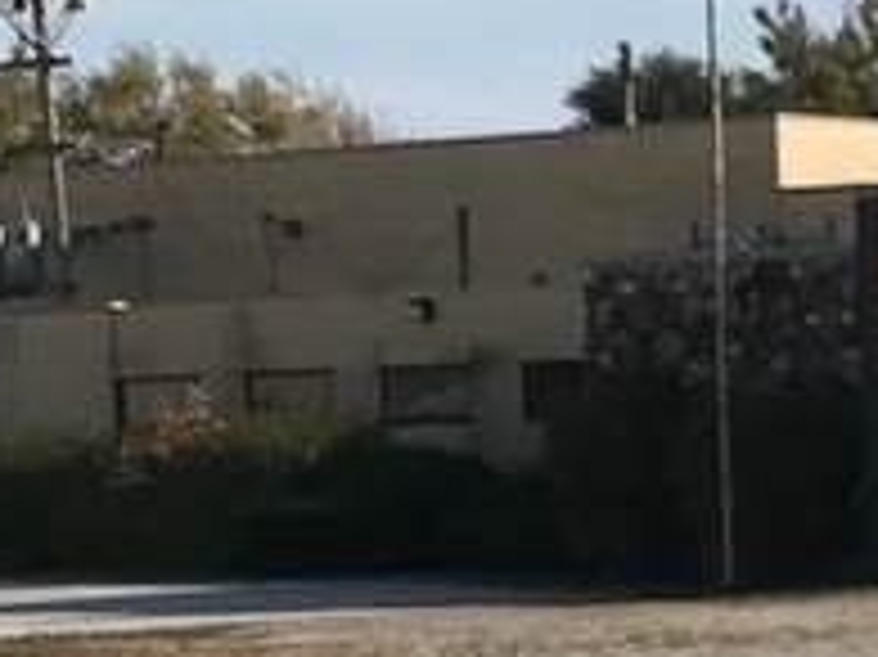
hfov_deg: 9.8
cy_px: 616
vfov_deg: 8.0
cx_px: 1923
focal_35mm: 184
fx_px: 4664
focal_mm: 3.99
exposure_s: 1/3831
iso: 20
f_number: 1.8
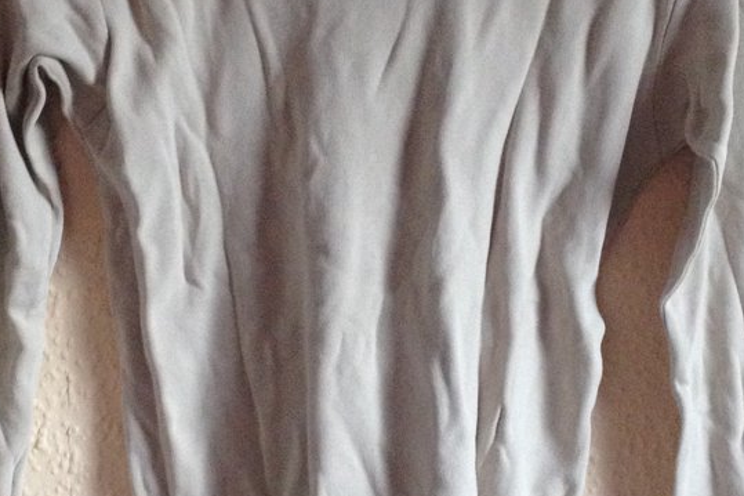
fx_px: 1859
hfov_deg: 22.6
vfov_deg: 15.2
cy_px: 310
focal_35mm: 90
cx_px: 337
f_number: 2.4
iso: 250
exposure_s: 1/20
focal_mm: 4.28
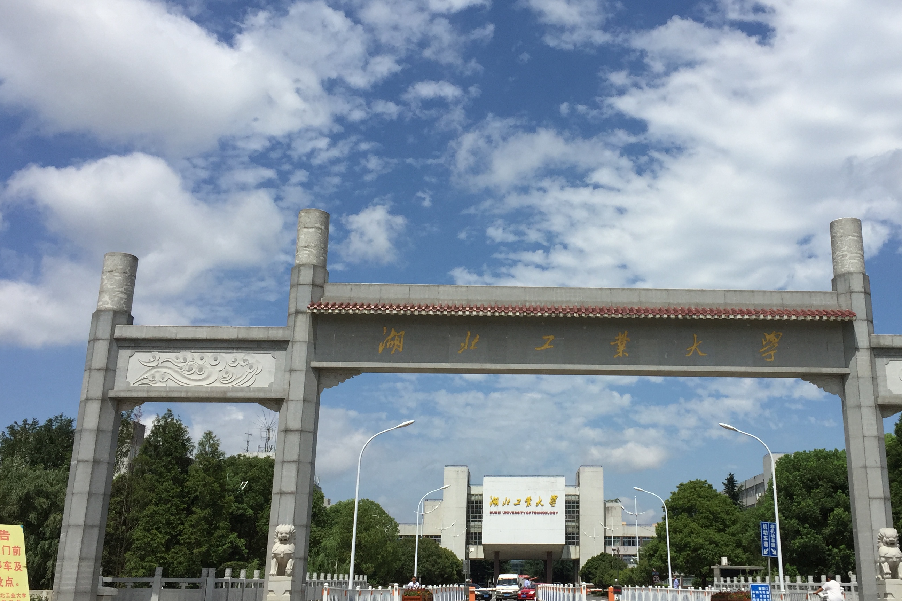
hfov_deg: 50.4
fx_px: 952
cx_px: 542
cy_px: 297
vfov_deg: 35.0
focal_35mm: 38
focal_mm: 4.15
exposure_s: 1/4405
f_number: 2.2
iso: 32
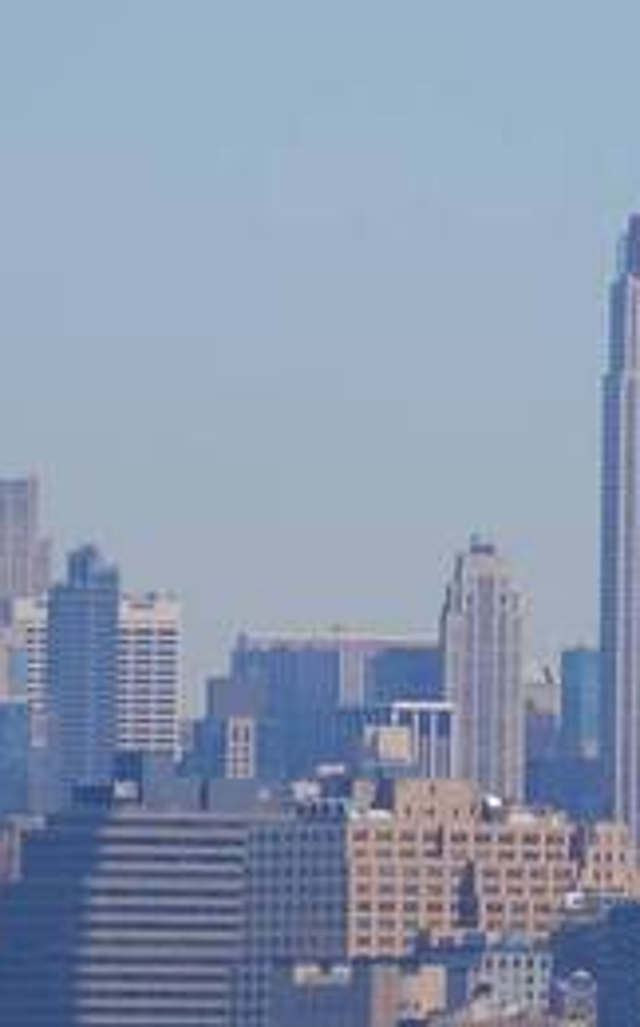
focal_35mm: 825
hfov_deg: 1.6
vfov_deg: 2.5
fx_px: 23075
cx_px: 715
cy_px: 249
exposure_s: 1/500
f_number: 5.6
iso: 100
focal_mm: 200
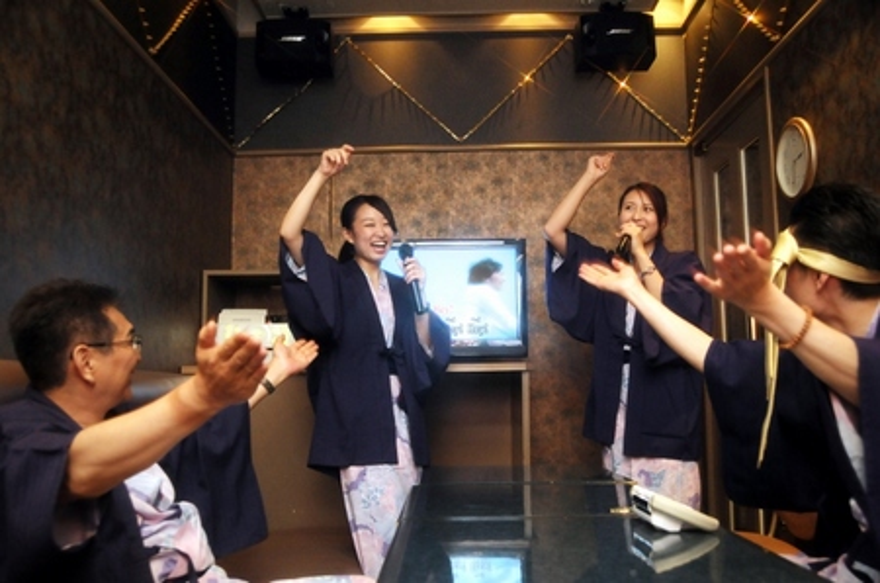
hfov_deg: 57.3
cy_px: 292
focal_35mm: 33
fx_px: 805
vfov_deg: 39.8
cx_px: 440
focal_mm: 22
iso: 800
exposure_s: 1/60
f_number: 3.8
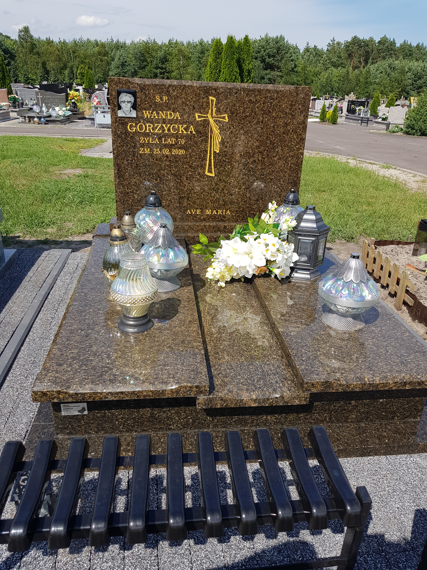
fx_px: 428
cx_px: 214
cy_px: 285
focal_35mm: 26
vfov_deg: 67.3
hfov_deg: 53.1
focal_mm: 4.3
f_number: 1.7
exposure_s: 1/1940
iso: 40
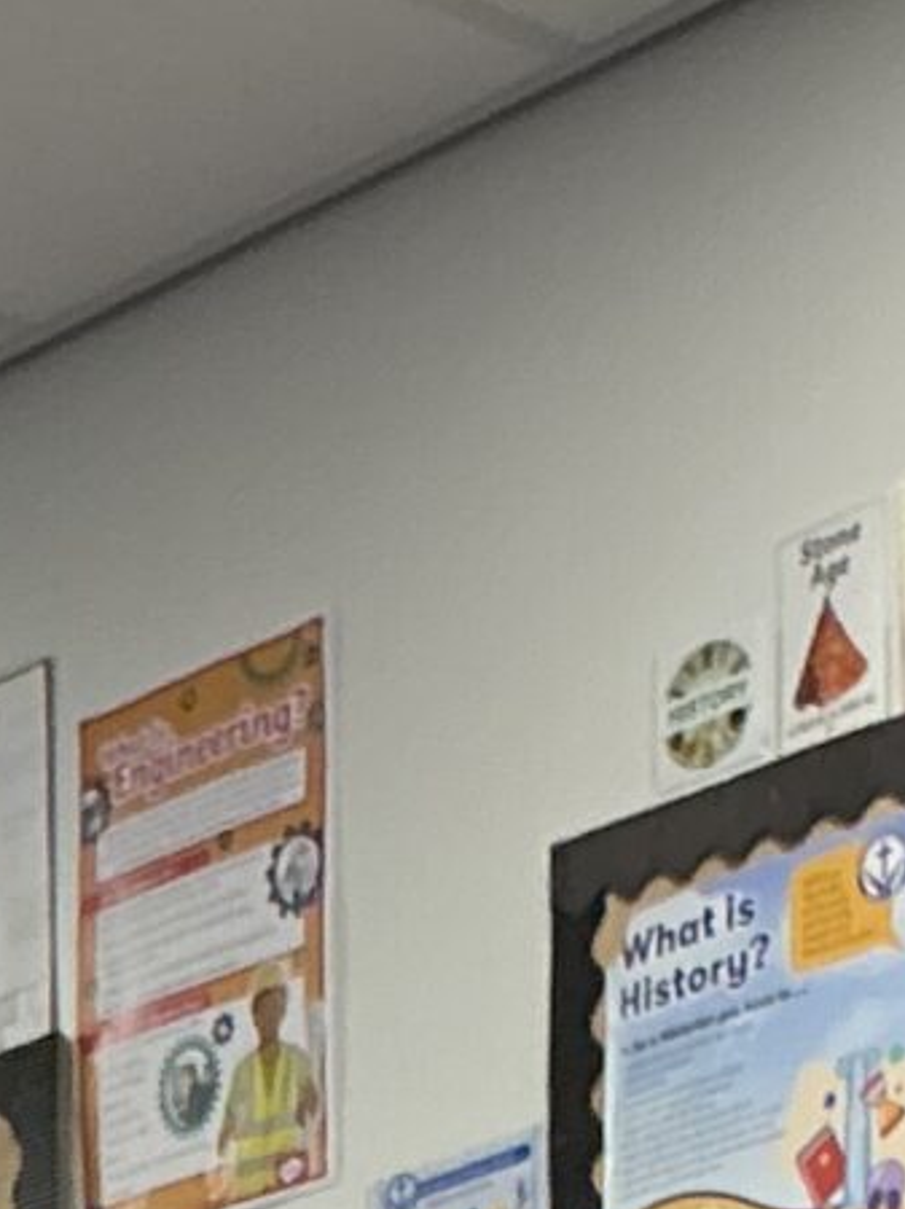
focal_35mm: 165
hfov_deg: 9.0
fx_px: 5757
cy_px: 3047
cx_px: 137
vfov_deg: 10.2
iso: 100
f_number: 1.8
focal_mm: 3
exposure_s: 1/60
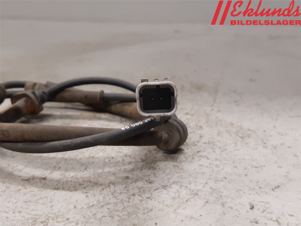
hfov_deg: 67.3
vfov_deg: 53.1
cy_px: 113
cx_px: 150
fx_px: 226
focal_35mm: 26
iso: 125
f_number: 1.7
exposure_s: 1/50
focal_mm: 3.93
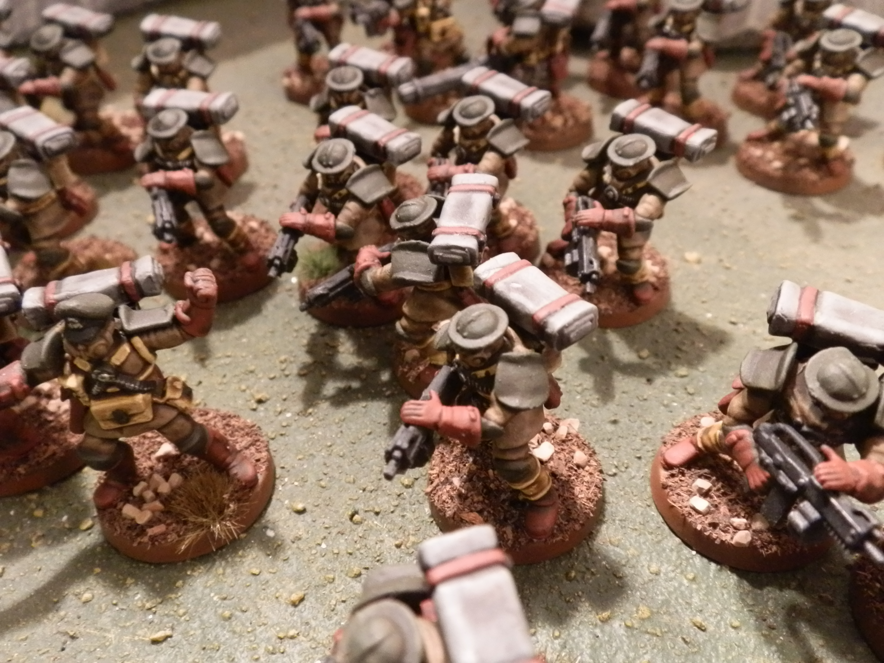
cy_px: 332
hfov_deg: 63.4
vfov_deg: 49.7
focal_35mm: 28
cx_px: 442
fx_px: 715
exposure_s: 1/40
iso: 400
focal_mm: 5
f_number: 3.1
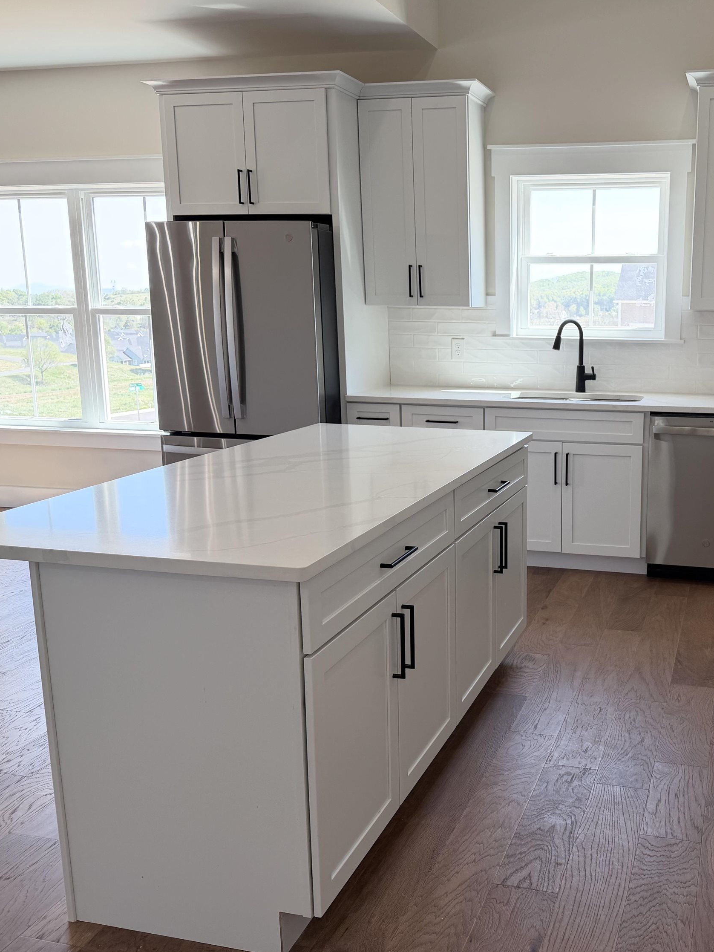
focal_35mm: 33
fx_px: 907
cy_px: 480
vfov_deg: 55.3
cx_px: 543
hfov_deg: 41.6
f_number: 1.78
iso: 64
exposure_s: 1/162
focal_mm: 6.76
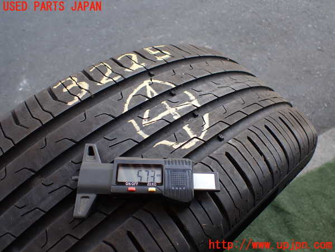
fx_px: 290
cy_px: 126
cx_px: 168
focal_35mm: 30
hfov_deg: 60.0
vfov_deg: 46.8
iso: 125
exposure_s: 1/125
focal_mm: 5.4
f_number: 2.3
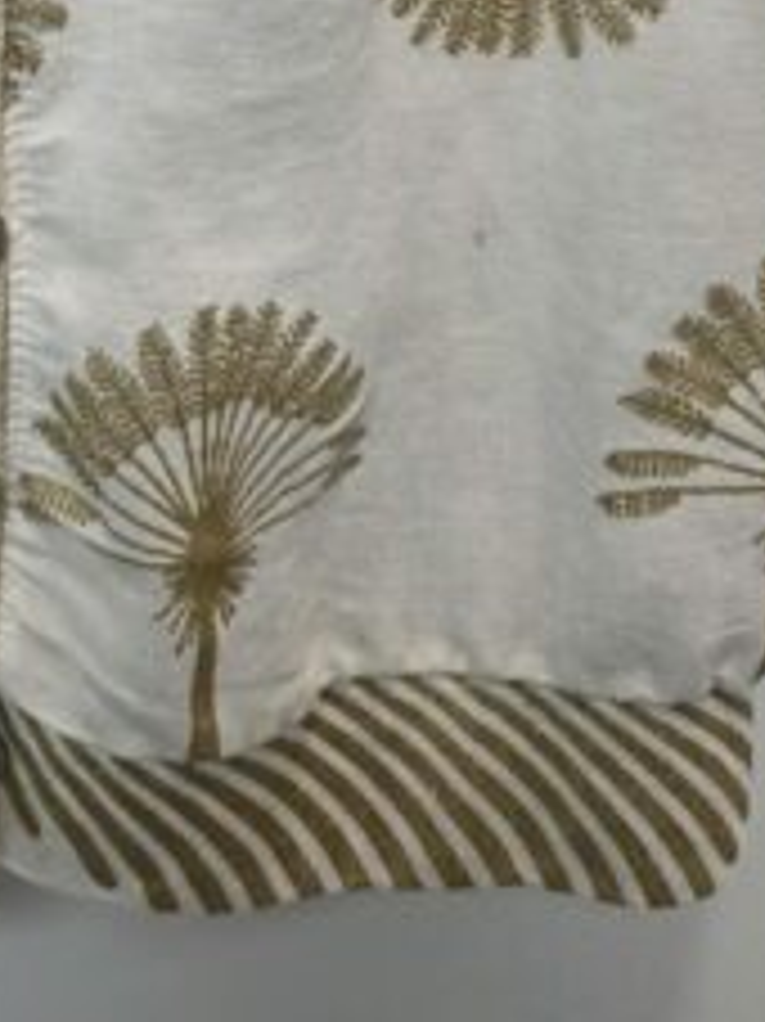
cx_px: -122
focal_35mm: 81
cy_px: -410
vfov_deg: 21.2
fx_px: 2389
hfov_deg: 17.4
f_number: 1.7
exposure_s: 1/100
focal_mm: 6.3
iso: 160
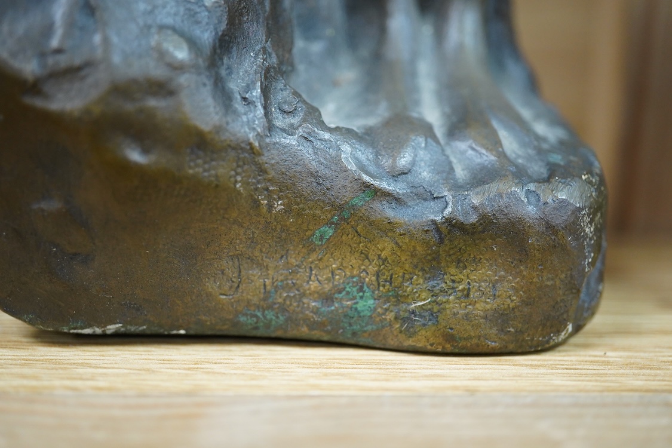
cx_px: 336
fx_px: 840
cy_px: 224
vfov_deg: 29.9
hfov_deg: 43.6
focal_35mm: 45
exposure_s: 1/160
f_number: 4.5
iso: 2500
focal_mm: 30
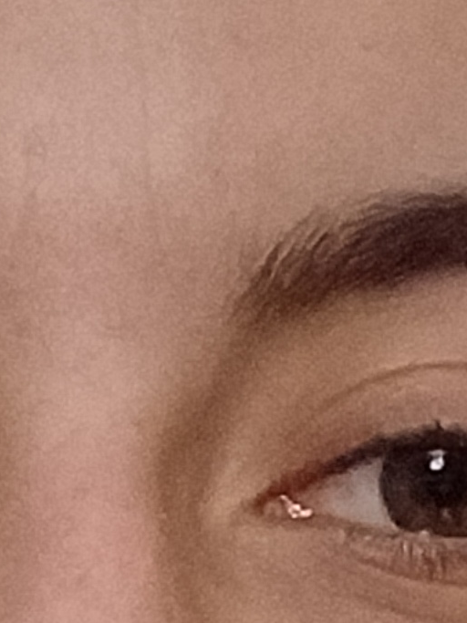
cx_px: 50
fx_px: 2429
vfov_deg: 13.3
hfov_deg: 10.9
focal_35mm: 135
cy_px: 1100
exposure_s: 1/17
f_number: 2
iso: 2500
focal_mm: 3.52
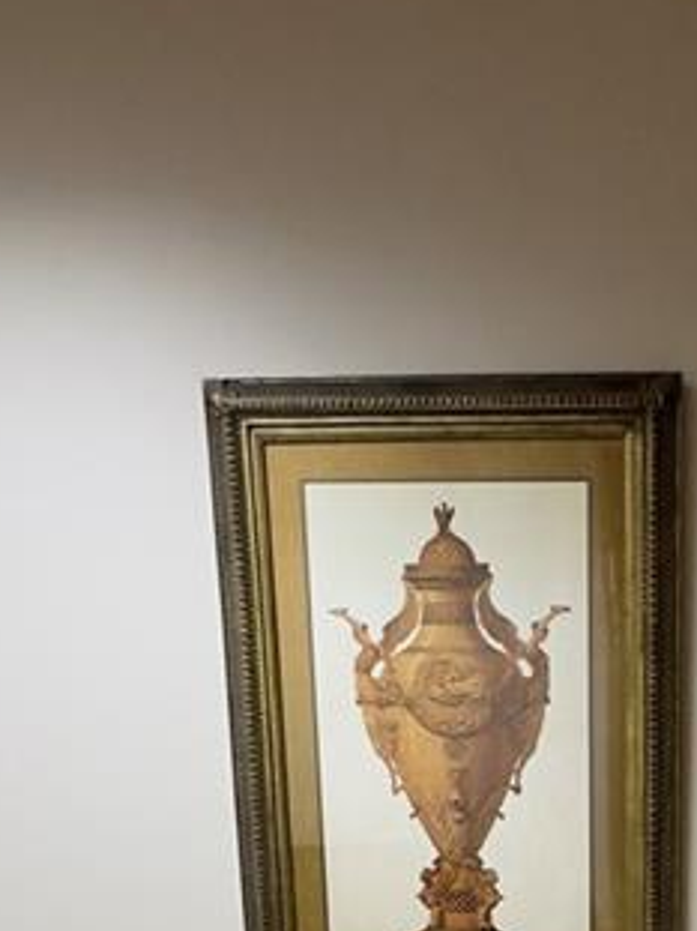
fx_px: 1451
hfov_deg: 25.8
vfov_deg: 29.4
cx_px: 676
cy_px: 1179
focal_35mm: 54
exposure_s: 1/60
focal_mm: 2.22
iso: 160
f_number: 2.2
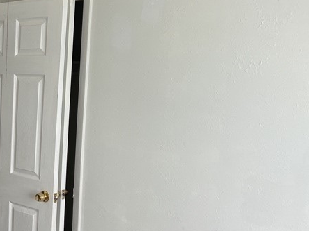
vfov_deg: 24.2
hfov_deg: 28.9
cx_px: -36
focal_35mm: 60
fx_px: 536
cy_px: 162
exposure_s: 1/121
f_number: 1.5
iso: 50
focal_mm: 5.7
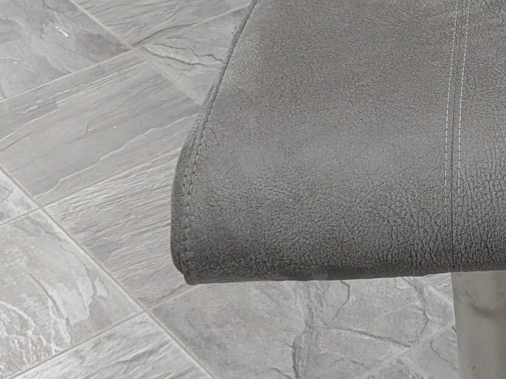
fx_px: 1404
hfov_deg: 18.1
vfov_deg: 15.4
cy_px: 140
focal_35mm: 96
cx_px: 765
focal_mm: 4.38
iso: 80
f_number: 1.73
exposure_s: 1/33.3
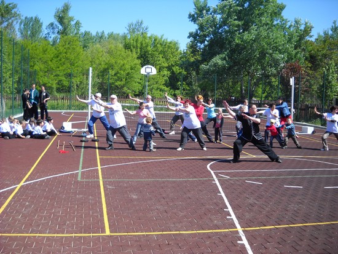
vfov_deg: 35.2
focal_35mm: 41
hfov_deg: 45.8
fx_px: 401
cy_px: 127
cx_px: 169
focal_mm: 6.72
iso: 64
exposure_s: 1/176
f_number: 5.5
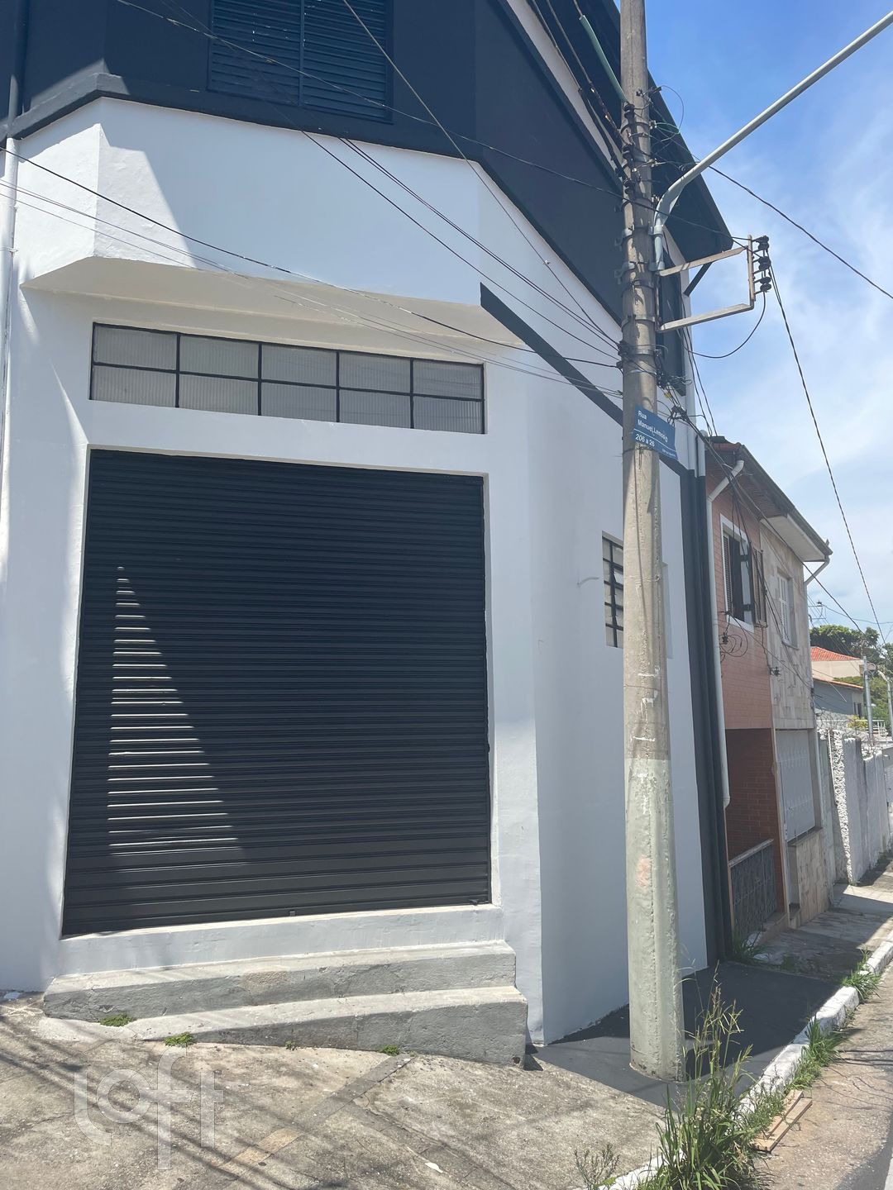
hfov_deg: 53.1
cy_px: 595
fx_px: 894
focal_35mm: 26
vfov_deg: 67.3
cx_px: 446
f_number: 1.6
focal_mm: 4.2
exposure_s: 1/2506
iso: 32
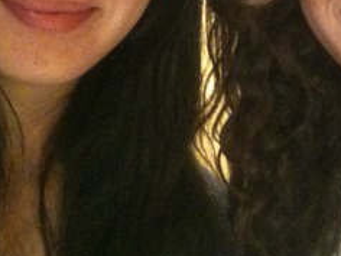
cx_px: 264
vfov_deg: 15.3
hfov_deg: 20.5
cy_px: 9
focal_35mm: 95
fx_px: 936
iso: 500
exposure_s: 1/10
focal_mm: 3.85
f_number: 2.8
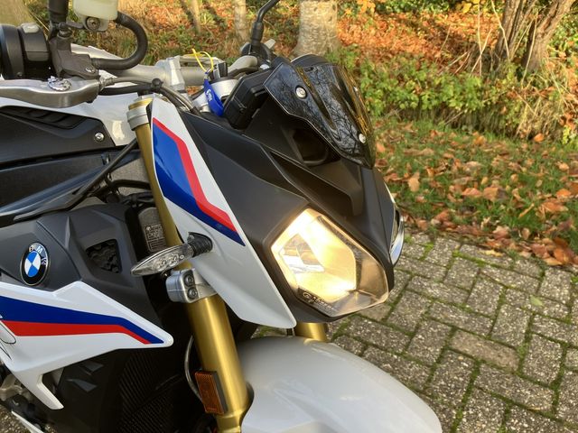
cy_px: 216
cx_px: 289
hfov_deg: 63.4
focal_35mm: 28
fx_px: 468
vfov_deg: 49.7
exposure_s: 1/131
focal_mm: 3.99
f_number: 1.8
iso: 20
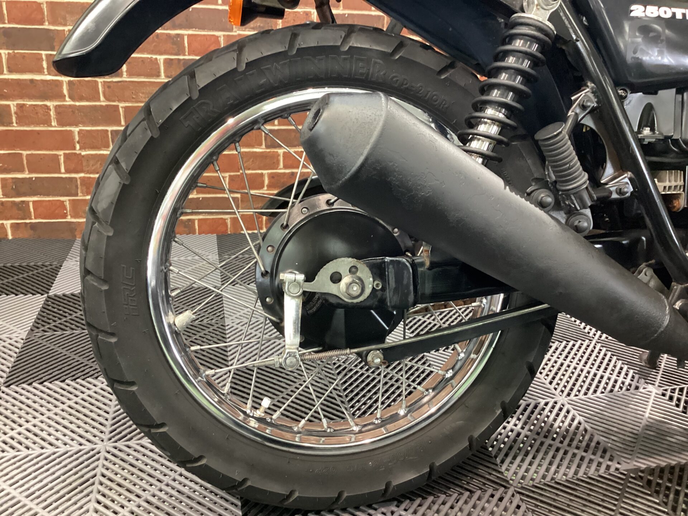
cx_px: 344
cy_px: 258
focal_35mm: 31
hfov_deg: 58.4
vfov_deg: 45.4
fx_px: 616
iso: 500
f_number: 2.4
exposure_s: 1/30
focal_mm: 3.3
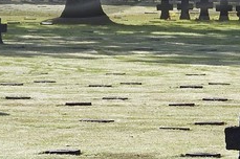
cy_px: -154
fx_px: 3262
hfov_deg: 4.2
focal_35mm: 490
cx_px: 209
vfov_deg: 2.8
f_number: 10
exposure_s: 1/320
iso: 200
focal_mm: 70
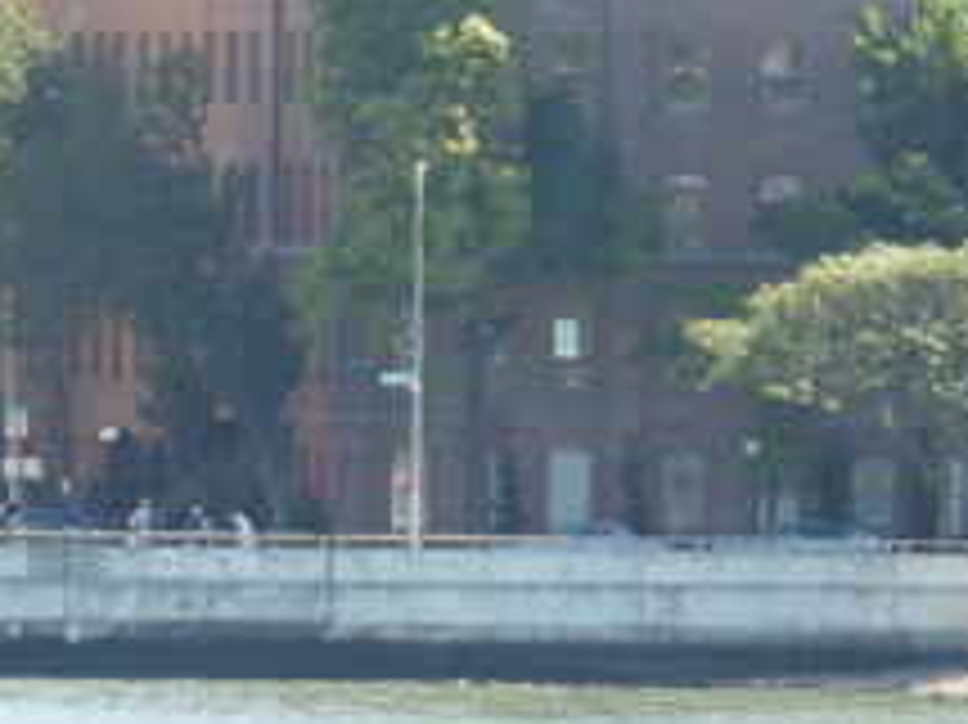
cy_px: 513
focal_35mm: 1219
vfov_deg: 1.2
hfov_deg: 1.6
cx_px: -401
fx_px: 34069
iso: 100
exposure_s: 1/160
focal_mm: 67.8
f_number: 5
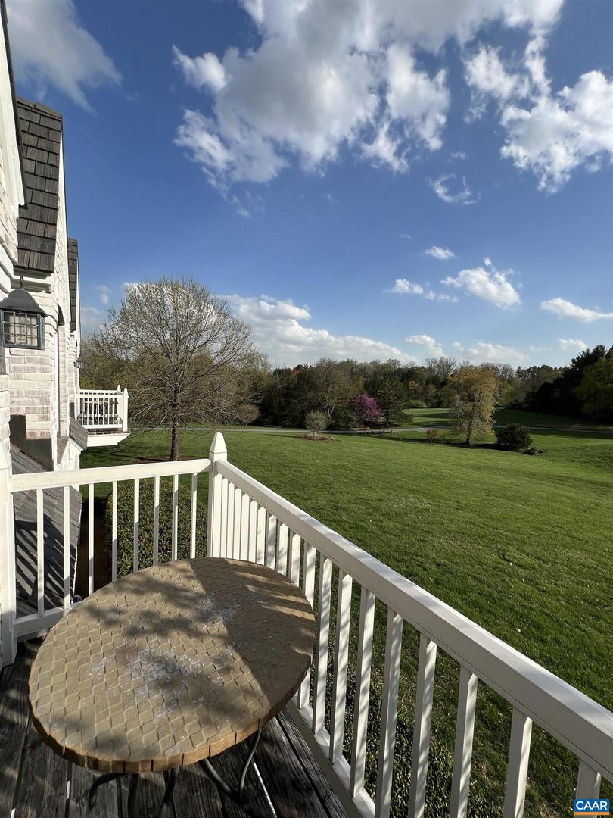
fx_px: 307
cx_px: 306
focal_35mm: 13
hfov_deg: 89.9
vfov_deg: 106.2
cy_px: 409
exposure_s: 1/1908
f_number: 1.8
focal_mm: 1.57
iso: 32
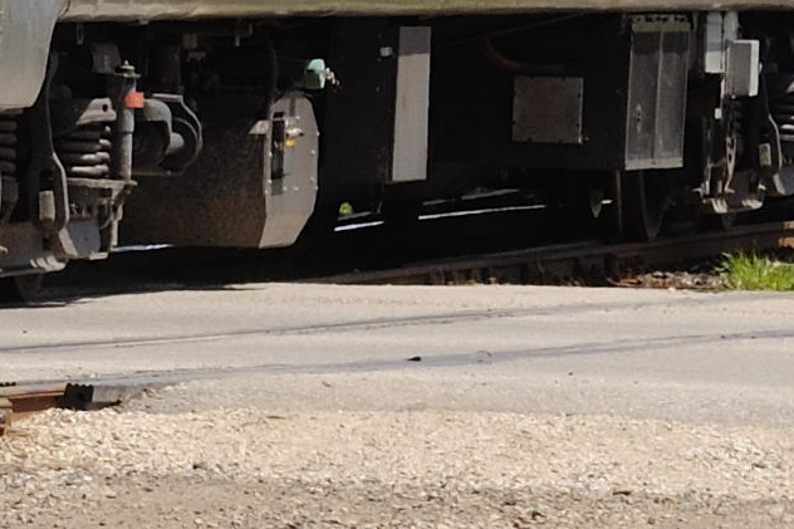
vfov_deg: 1.9
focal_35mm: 712
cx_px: -861
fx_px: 15699
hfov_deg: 2.9
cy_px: -617
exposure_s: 1/500
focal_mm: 70
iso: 200
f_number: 7.1
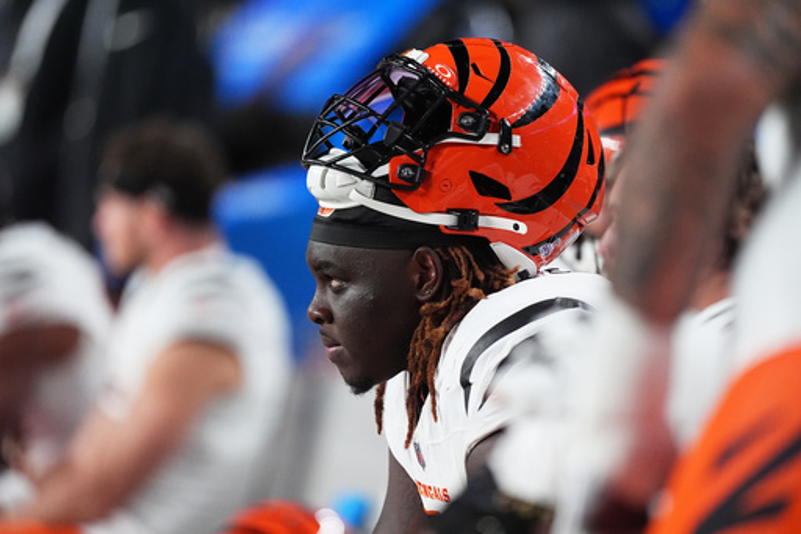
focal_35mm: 600
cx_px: 400
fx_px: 13345
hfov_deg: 3.4
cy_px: 267
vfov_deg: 2.3
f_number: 4
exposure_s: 1/2000
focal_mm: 600
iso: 5000
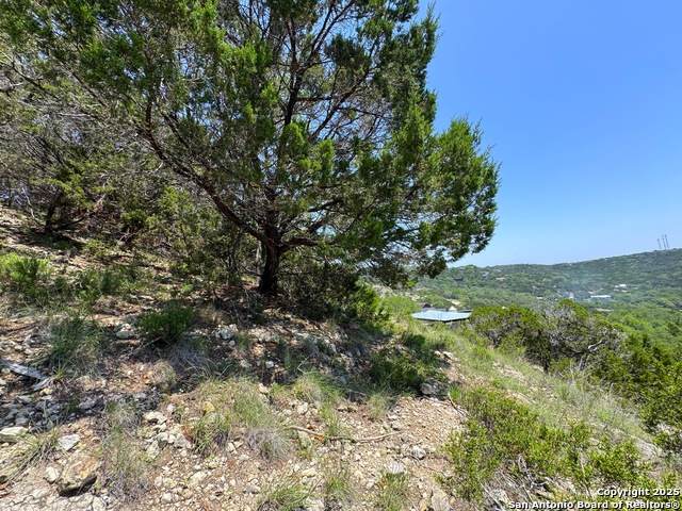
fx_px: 276
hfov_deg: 102.1
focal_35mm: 14
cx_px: 341
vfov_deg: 85.7
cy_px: 256
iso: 40
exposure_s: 1/409
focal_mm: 2.22
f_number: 2.2
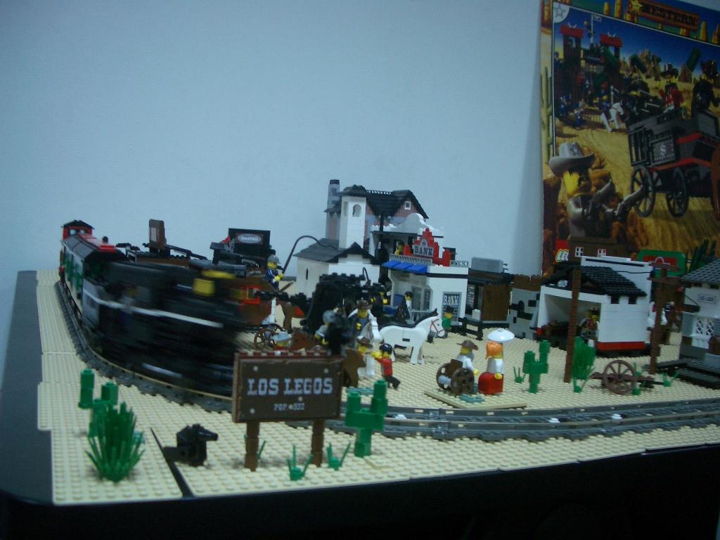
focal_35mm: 35
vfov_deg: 40.7
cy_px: 270
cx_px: 360
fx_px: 728
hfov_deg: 52.6
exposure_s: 1/20
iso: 100
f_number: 2.6
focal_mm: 5.8
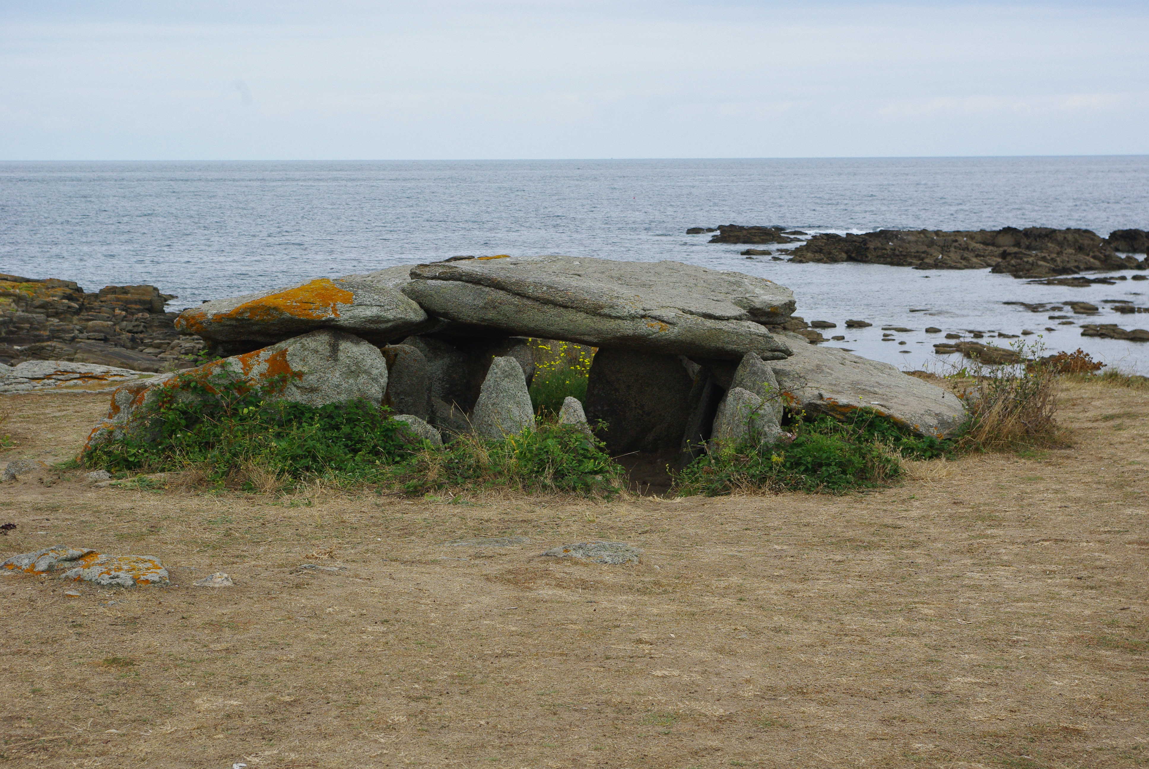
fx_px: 2620
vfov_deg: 16.7
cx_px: 574
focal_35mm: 82
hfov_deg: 24.7
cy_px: 384
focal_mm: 55
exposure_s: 1/350
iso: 400
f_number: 9.5
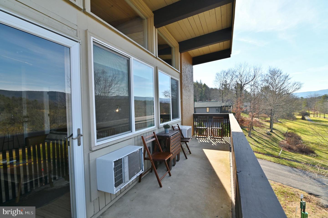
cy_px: 109
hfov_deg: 96.8
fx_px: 146
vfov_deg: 73.7
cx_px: 164
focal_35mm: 16
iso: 125
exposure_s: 1/250
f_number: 5.6
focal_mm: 16
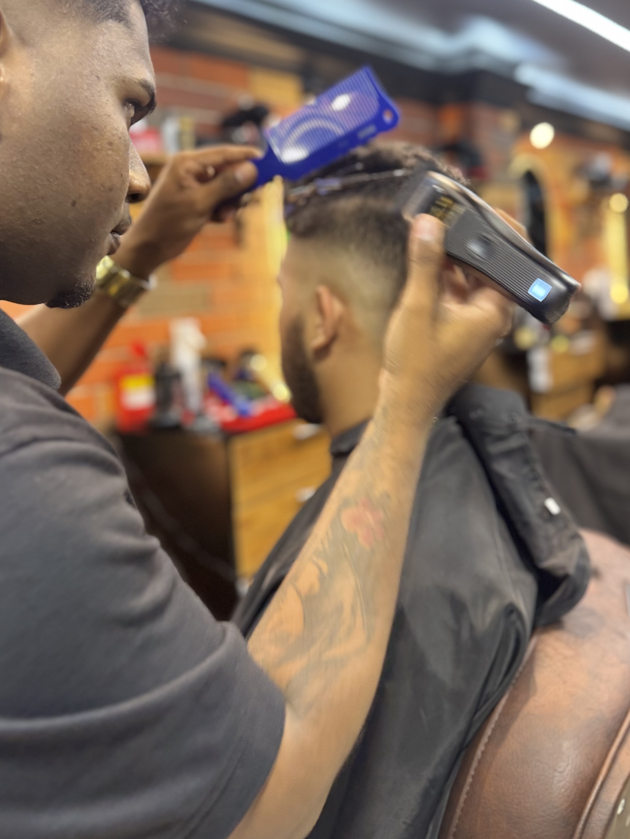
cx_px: 326
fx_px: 777
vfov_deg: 56.3
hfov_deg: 44.2
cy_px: 326
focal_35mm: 32
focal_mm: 6.76
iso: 160
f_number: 1.78
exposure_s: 1/60
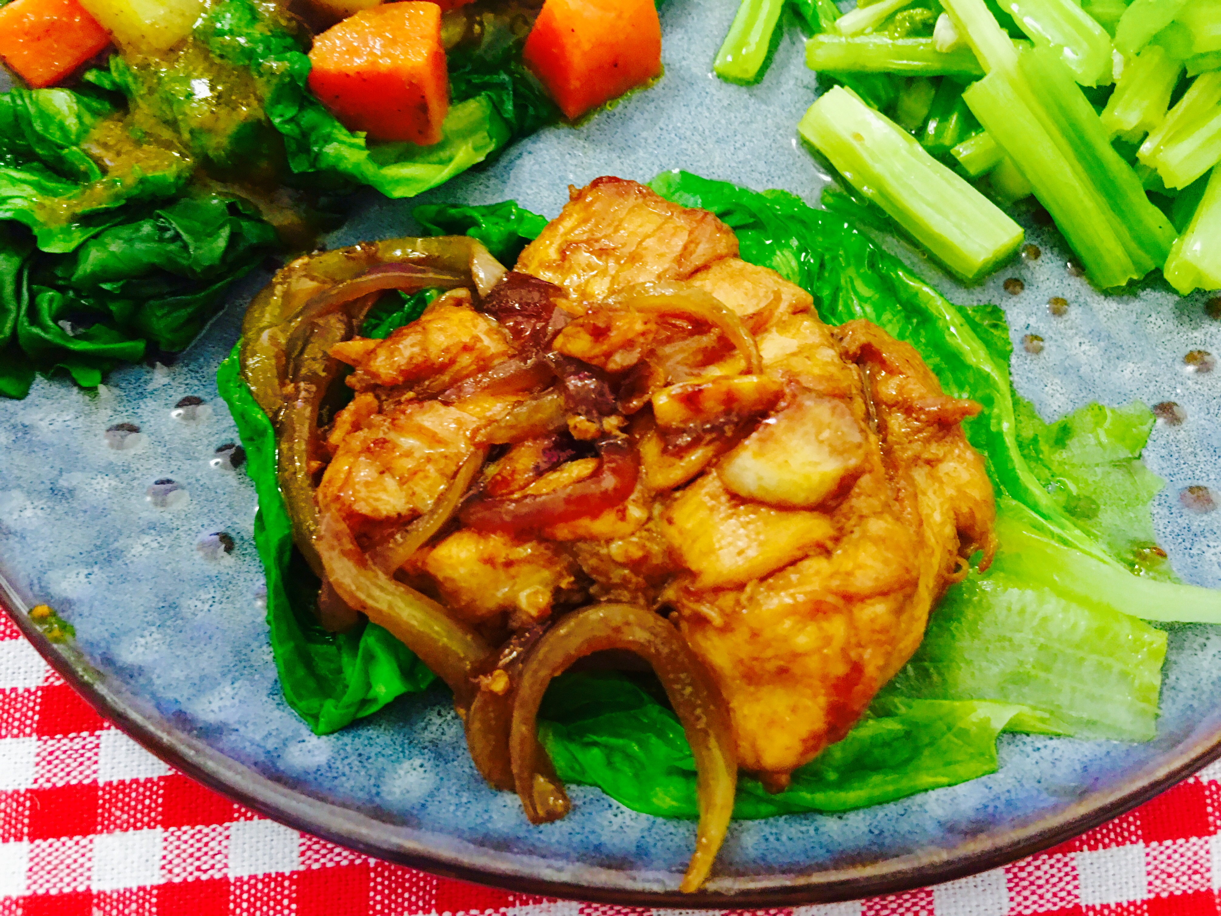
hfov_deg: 61.7
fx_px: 1023
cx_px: 610
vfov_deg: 48.2
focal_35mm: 29
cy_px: 458
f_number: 2.2
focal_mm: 4.15
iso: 100
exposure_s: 1/4
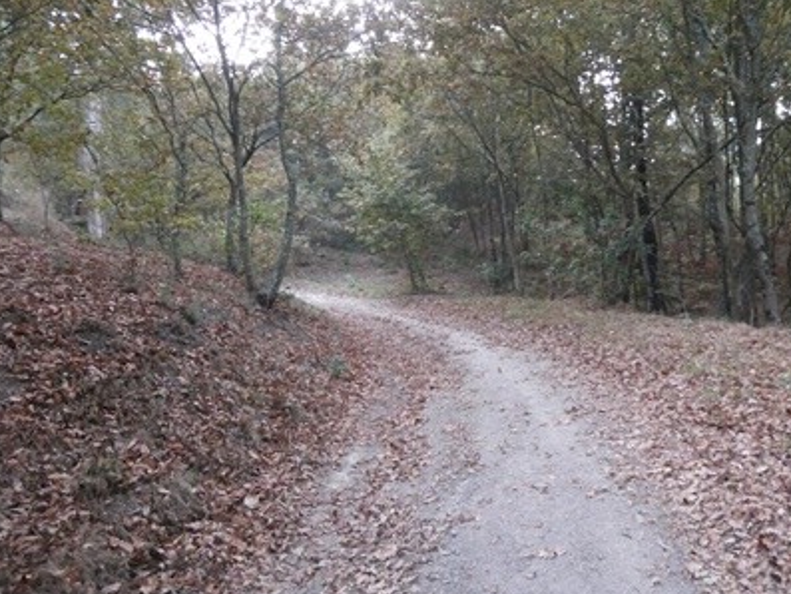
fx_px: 663
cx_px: 468
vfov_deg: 48.1
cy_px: 251
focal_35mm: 29
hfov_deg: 61.2
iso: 400
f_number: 3.3
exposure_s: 1/60
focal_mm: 4.3
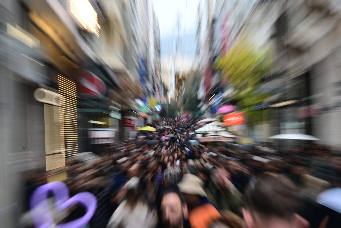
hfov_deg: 12.1
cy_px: 114
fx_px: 1610
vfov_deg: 8.1
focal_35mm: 170
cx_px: 170
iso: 200
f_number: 18
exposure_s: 1/10
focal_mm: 170
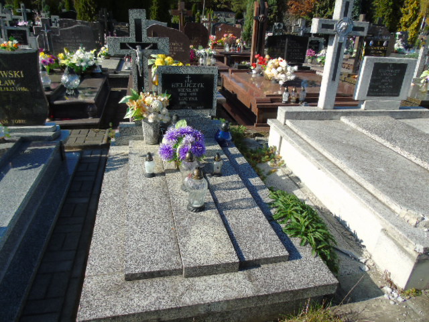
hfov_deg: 69.4
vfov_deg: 54.9
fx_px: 310
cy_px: 161
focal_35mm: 25
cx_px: 214
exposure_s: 1/640
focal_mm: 4.4
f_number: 3.4
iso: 80
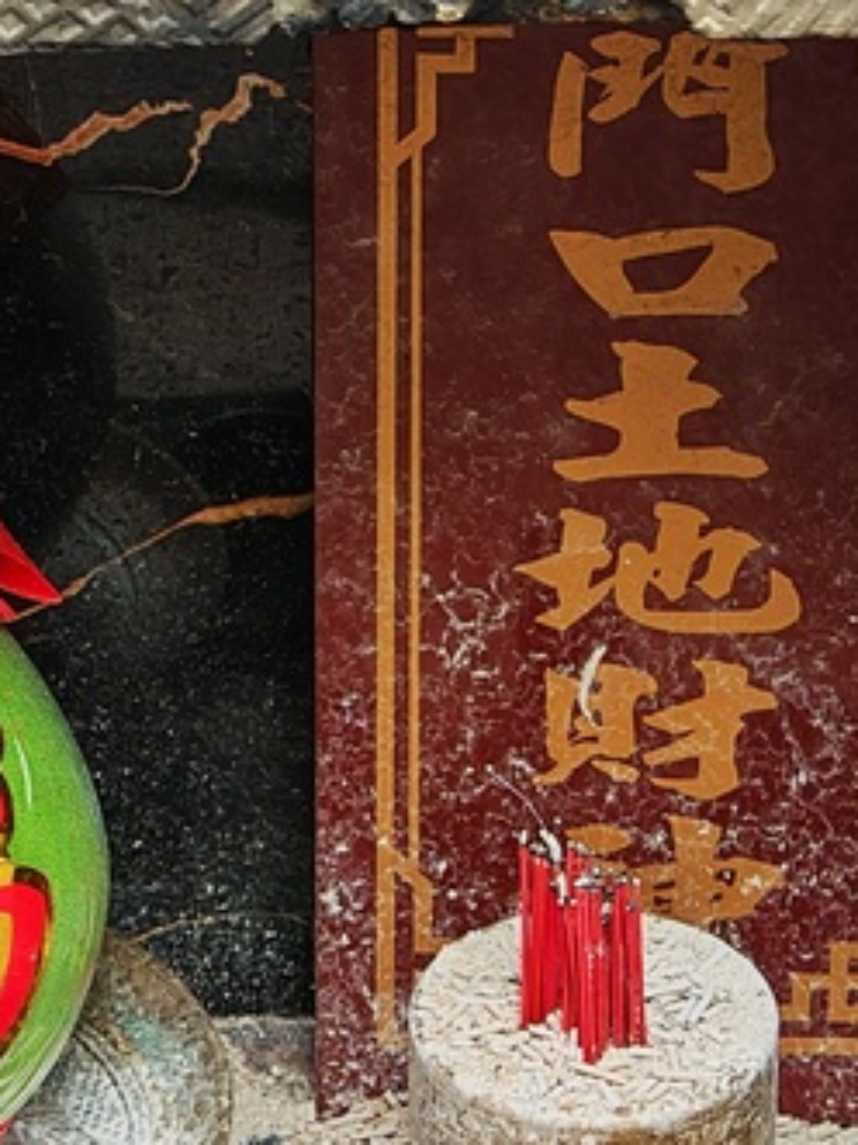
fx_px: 7375
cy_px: 467
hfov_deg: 6.7
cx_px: 270
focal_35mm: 223
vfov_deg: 8.9
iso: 500
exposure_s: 1/100
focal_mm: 15.38
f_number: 2.6
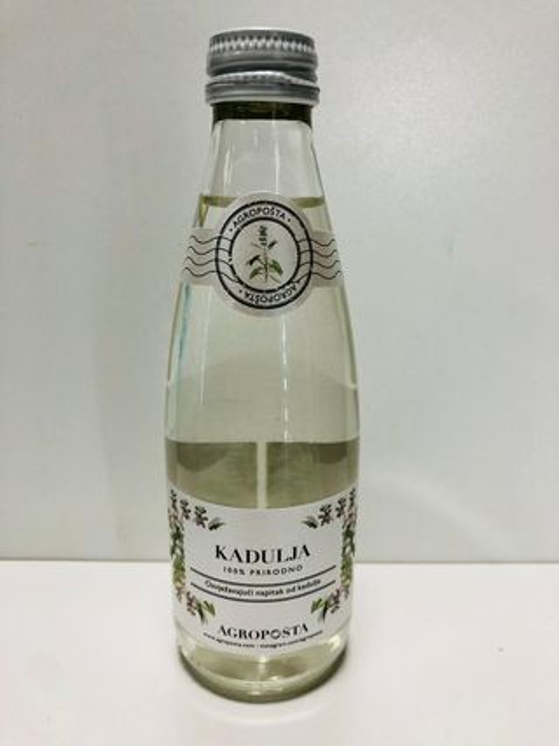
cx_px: 280
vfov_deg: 63.5
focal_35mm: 28
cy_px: 373
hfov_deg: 49.7
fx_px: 603
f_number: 1.8
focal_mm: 4
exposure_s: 1/33
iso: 25
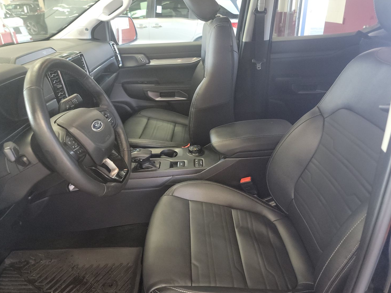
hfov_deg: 67.3
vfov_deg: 53.0
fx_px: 294
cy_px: 135
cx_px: 205
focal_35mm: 26
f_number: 1.8
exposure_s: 1/59
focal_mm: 6.7
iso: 885
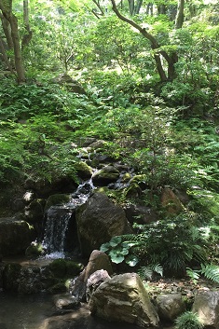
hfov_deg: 32.6
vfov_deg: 47.4
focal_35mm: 41
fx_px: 374
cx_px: 103
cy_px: 163
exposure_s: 1/30
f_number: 2.2
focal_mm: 4.15
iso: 32
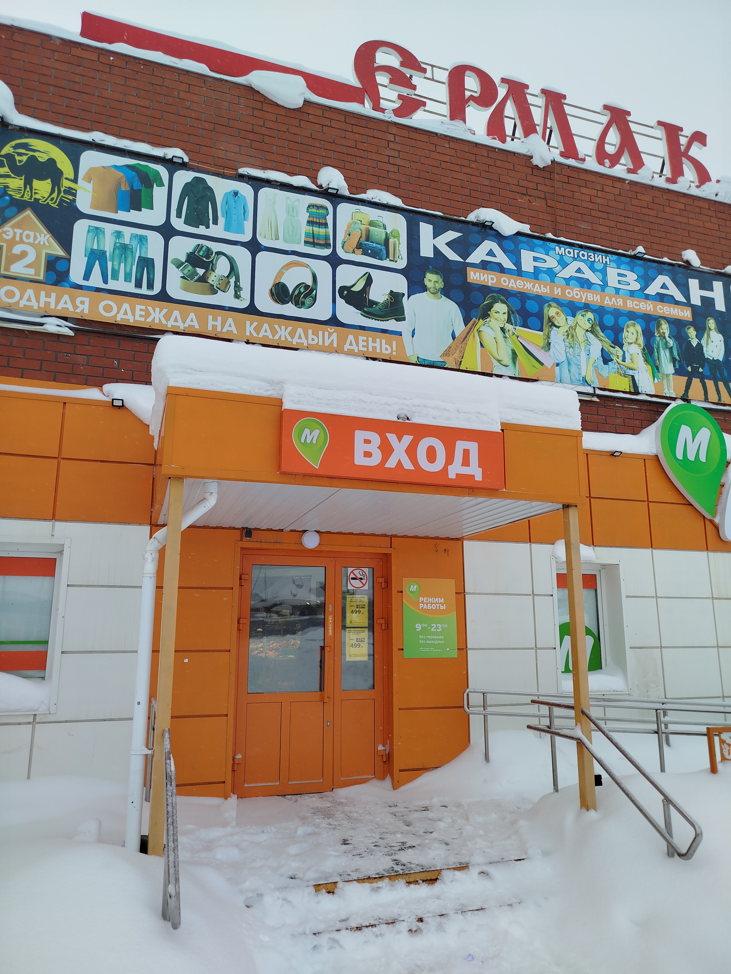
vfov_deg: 71.6
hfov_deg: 56.8
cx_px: 366
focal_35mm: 24
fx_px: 676
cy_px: 487
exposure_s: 1/239
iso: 50
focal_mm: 5.31
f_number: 1.7
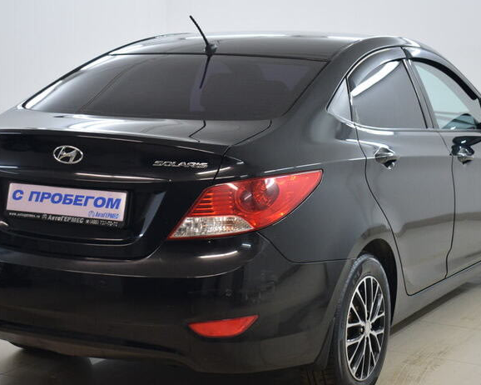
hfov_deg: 24.1
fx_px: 1124
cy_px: 209
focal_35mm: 79
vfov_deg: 19.4
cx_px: 249
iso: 1000
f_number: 4.8
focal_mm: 36
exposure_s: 1/100
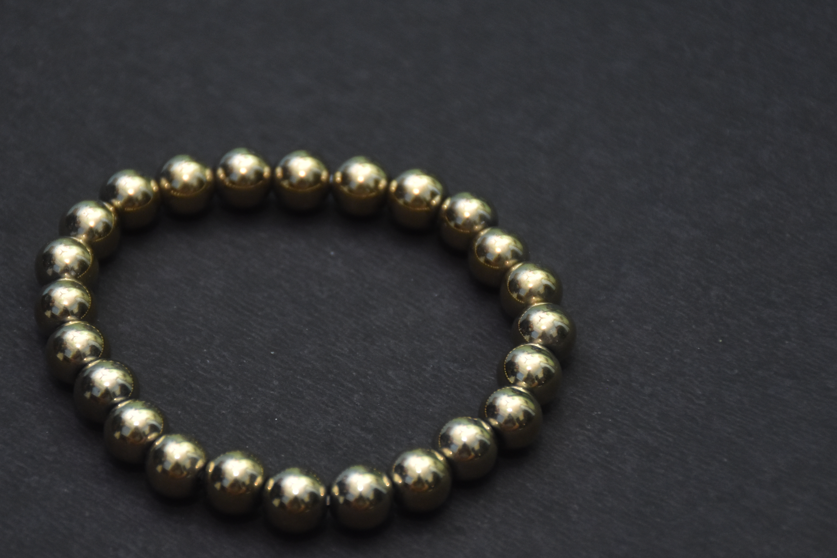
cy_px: 306
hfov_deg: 10.0
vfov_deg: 6.7
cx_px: 353
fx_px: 4759
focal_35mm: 205
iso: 800
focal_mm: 95
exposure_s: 1/125
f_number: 5.6
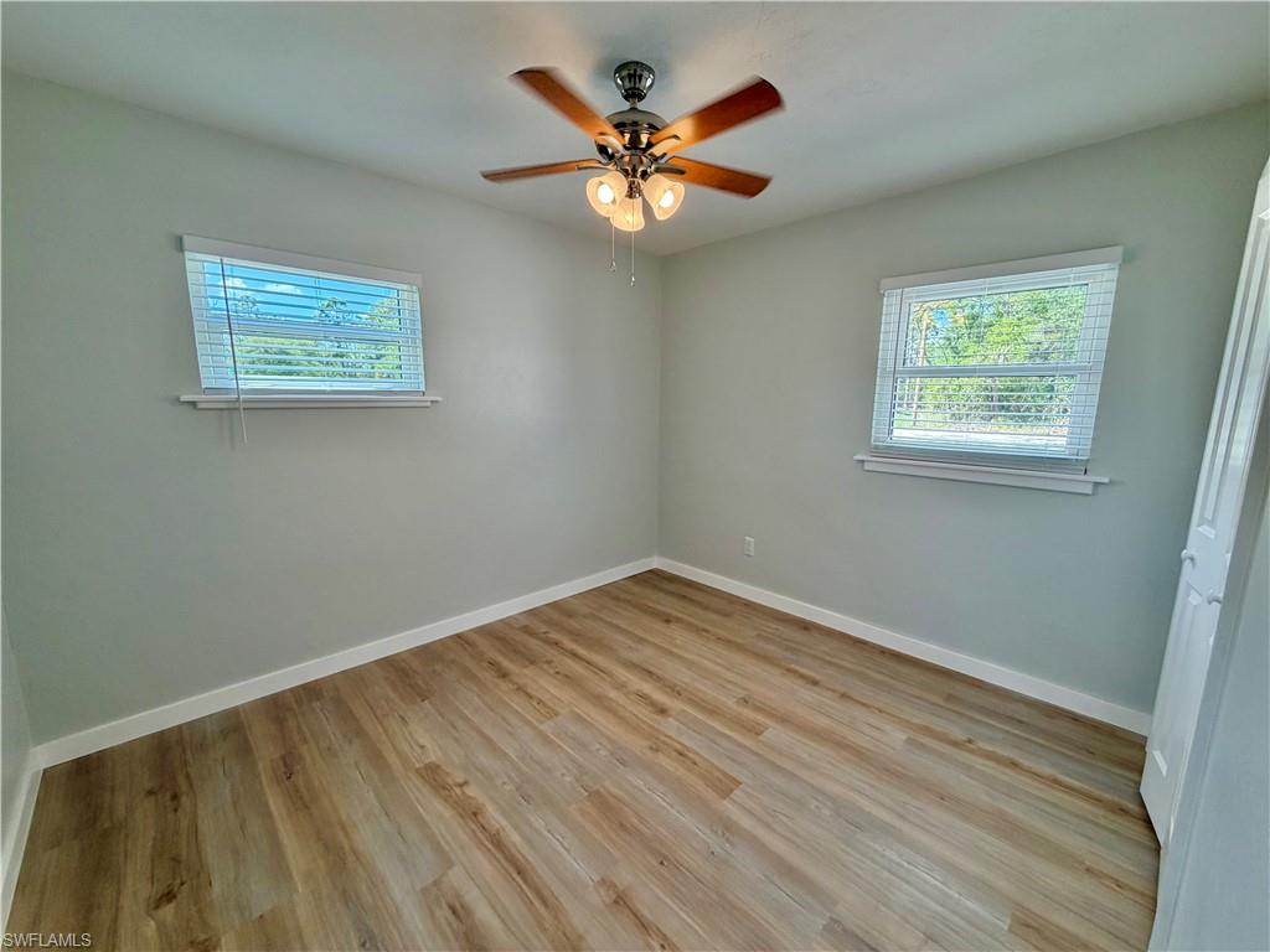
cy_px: 476
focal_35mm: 14
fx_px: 514
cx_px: 635
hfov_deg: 102.1
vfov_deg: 85.7
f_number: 2.2
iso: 80
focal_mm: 2.22
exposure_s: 1/120
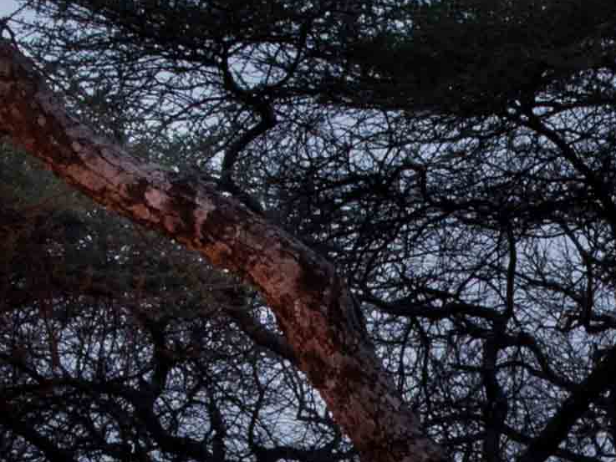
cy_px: 859
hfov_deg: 9.2
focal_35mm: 212
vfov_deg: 6.8
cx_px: 815
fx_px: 3773
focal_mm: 27
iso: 100
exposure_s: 5
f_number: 16
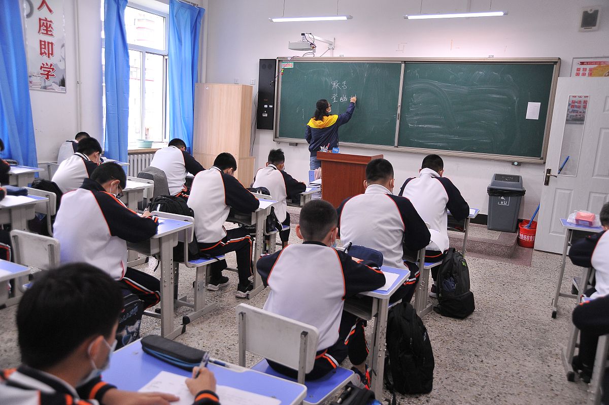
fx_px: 490
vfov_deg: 44.9
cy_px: 202
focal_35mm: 29
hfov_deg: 63.7
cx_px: 304
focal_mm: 29
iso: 1600
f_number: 4.5
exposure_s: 1/250
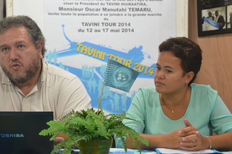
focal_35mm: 84
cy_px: 79
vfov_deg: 16.3
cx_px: 102
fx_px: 538
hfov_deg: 24.3
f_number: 4.8
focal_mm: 45
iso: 2500
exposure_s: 1/40
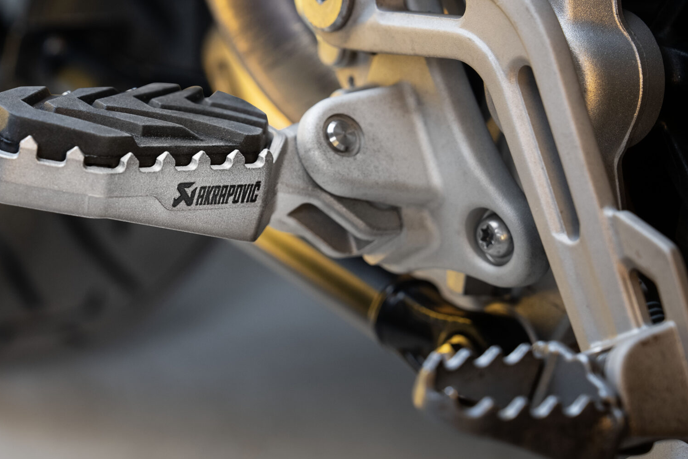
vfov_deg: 11.5
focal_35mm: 119
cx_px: 180
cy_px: 177
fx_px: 2274
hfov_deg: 17.1
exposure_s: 1/80
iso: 500
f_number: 4.5
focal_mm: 70
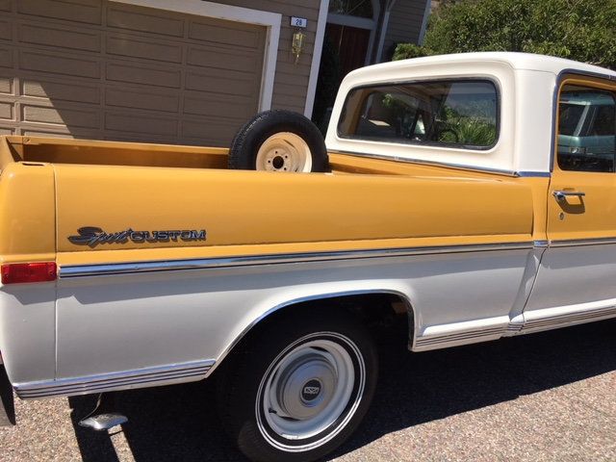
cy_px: 231
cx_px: 308
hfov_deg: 61.7
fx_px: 516
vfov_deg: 48.2
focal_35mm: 29
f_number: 2.2
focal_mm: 4.15
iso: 25
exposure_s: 1/2262
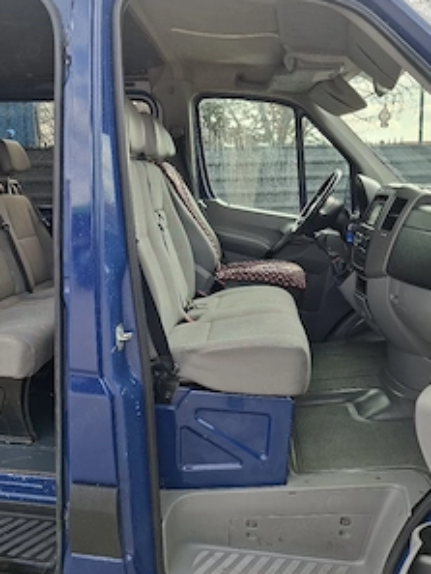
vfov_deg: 58.2
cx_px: 168
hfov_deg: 45.2
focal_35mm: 31
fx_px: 514
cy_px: 261
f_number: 1.8
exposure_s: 1/278
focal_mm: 5.54
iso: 50
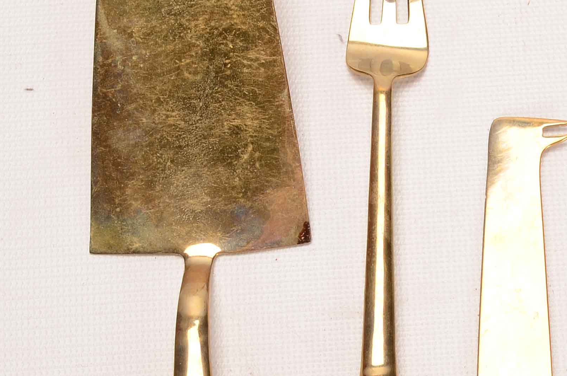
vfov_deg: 10.5
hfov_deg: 15.8
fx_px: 2028
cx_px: 479
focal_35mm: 129
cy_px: 340
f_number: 16
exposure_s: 1/160
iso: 100
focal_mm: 28
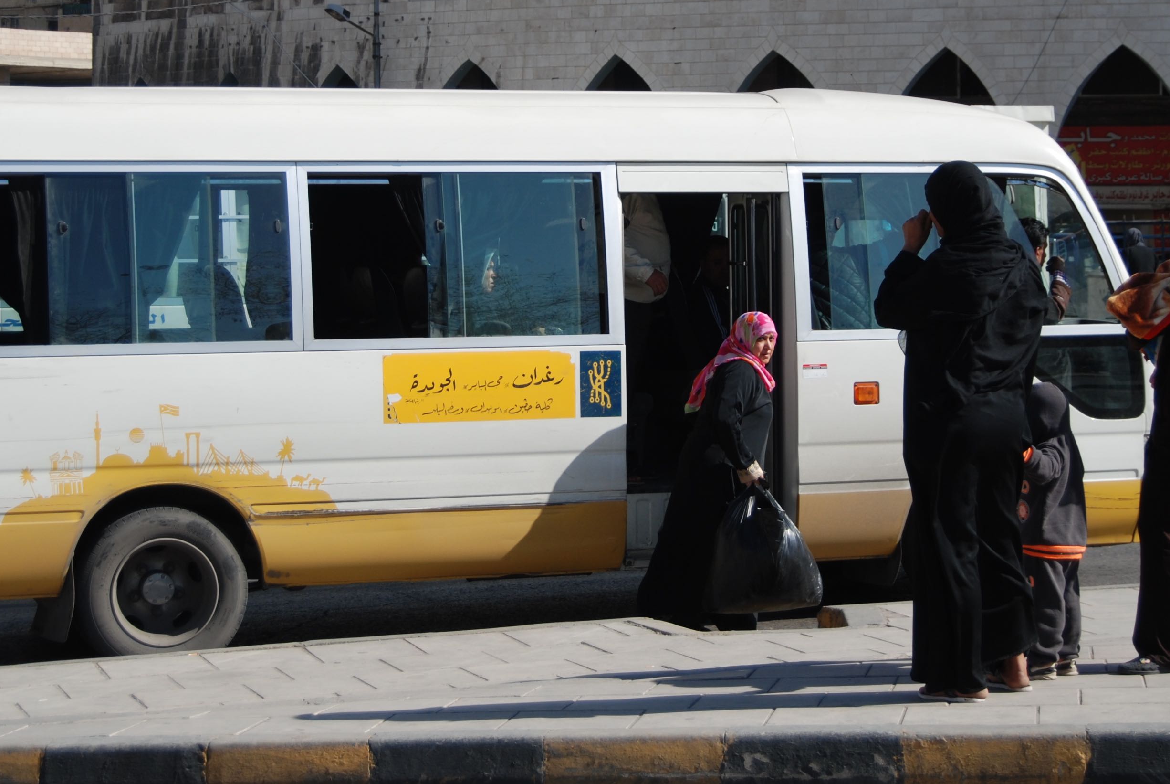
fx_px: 2929
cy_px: 208
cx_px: 584
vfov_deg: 15.2
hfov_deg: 22.6
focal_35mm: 90
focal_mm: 38
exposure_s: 1/800
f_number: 4.8
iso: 100
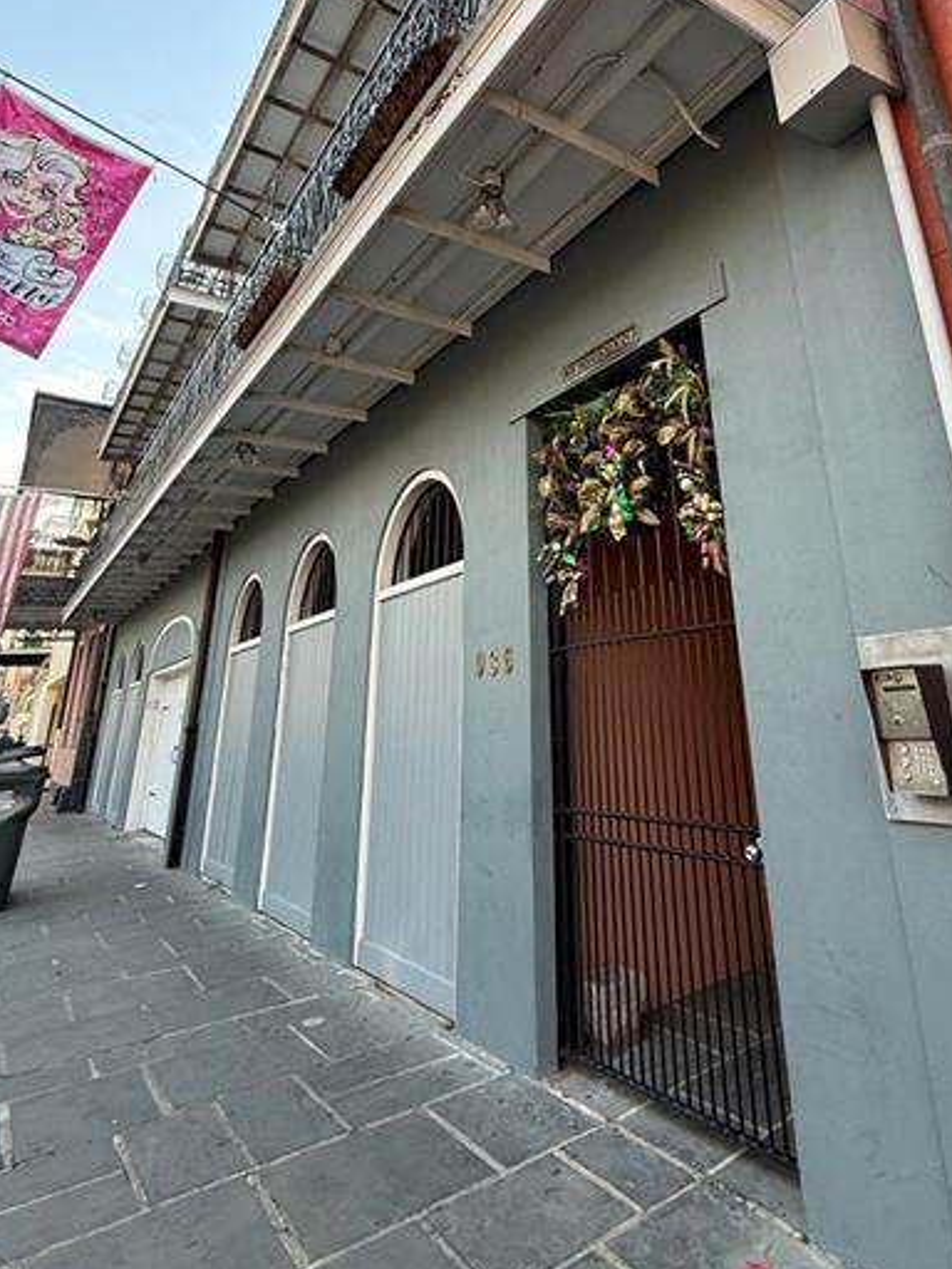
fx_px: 770
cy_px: 406
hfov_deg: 62.4
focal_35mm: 21
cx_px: 607
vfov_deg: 76.1
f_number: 2.2
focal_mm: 2.22
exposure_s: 1/99
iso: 50
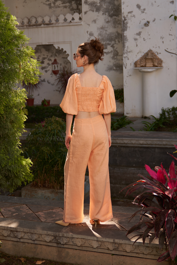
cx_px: 88
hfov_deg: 29.2
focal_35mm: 46
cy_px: 132
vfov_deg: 42.7
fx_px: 339
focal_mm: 31
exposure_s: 1/400
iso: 50
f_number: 2.8
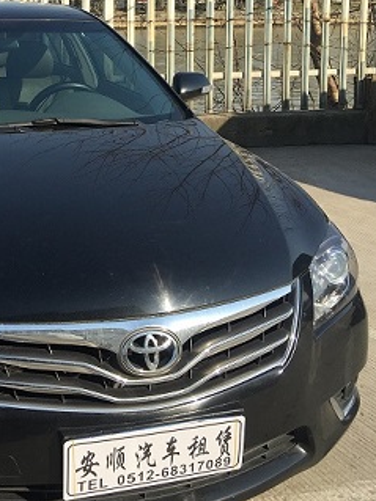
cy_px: 132
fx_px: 754
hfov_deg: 27.3
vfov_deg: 36.1
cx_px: 56
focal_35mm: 52
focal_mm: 4.15
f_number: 2.2
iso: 32
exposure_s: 1/1236
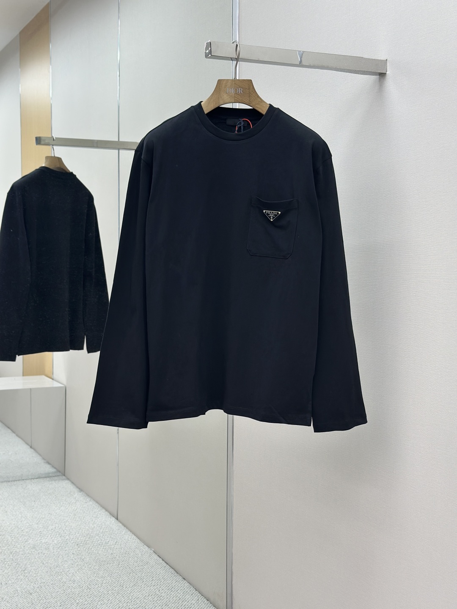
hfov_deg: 30.3
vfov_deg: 39.7
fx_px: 845
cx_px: 228
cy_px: 304
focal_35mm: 48
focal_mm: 6.86
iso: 80
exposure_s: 1/210
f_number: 1.78
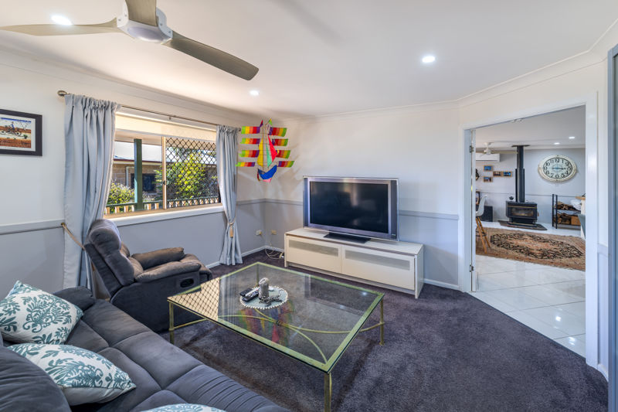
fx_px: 240
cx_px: 309
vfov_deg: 81.2
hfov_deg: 104.3
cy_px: 206
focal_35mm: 14
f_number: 8
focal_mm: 14
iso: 50
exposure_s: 1/12
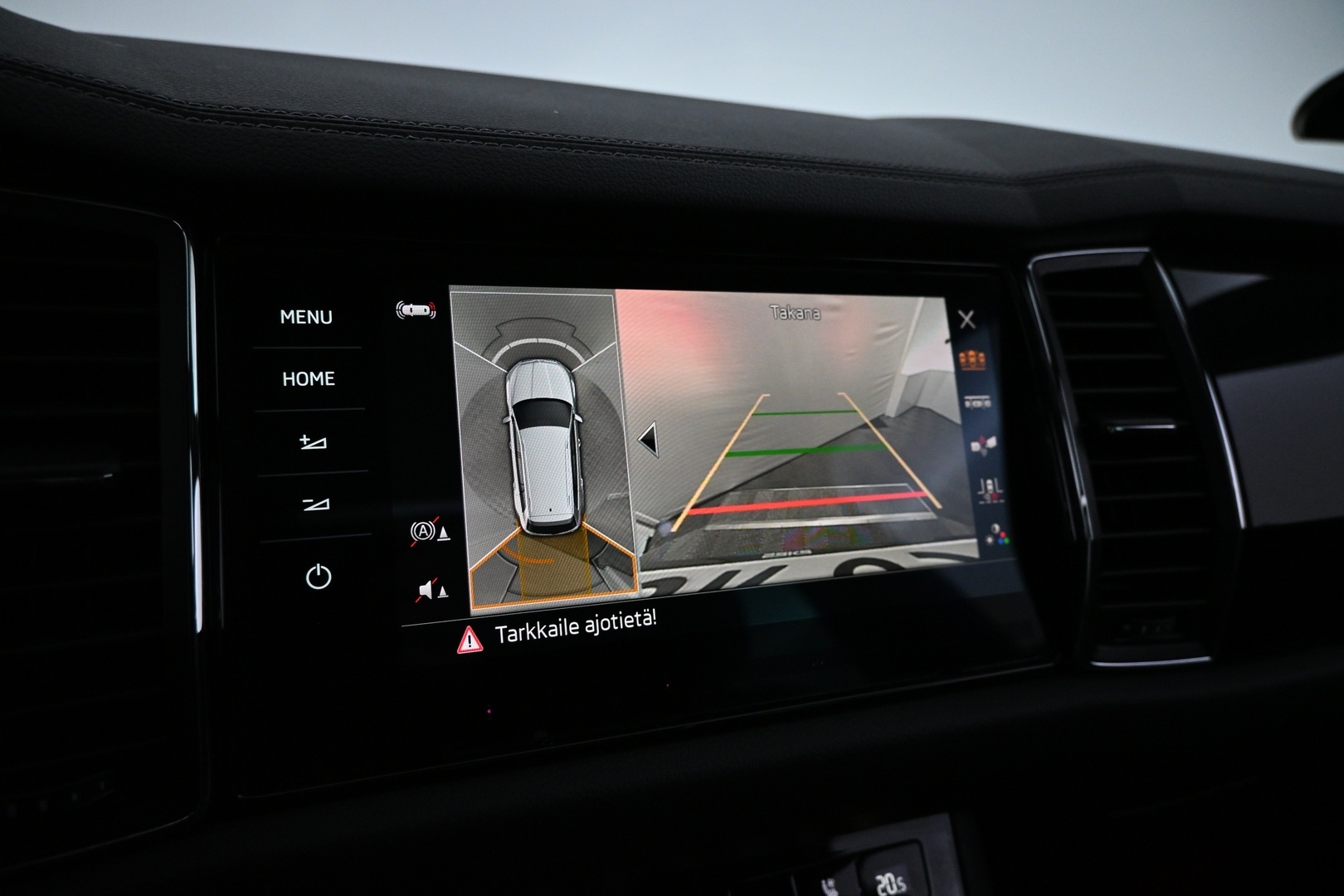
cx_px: 672
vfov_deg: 53.1
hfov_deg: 73.7
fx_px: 896
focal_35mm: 24
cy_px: 448
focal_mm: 16
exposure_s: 1/125
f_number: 3.5
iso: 1600
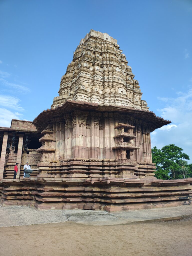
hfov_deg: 54.9
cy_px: 128
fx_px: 185
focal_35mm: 25
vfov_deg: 69.4
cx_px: 96
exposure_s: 1/630
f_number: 1.4
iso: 100
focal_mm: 5.89
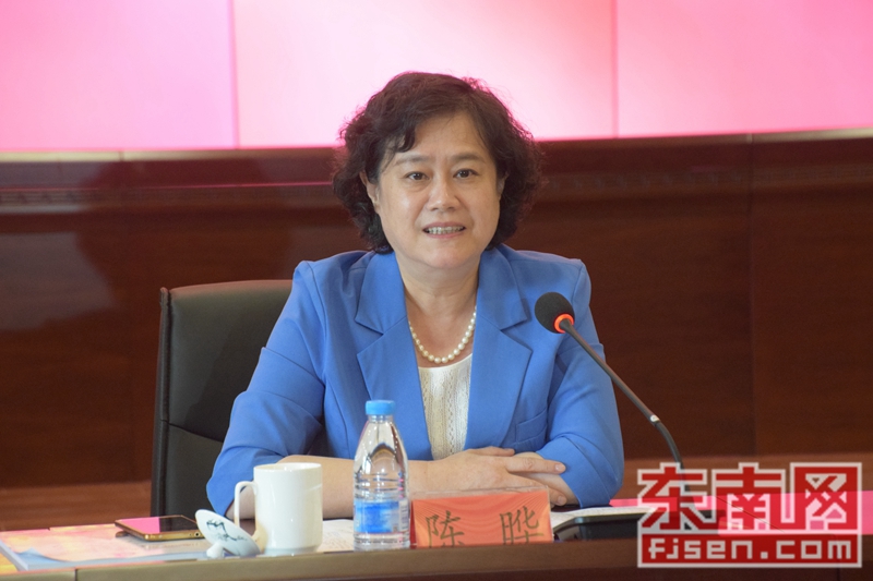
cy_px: 290
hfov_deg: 12.5
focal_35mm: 165
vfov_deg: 8.3
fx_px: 4000
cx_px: 436
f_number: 5.6
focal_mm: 110
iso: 3200
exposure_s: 1/60
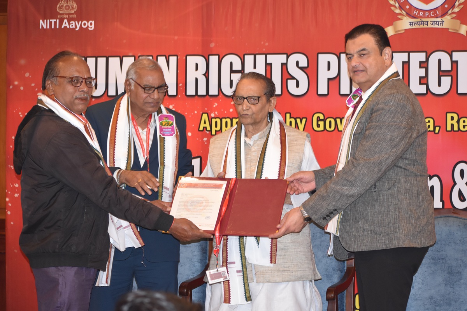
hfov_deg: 19.5
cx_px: 234
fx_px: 1362
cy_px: 156
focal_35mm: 105
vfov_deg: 13.0
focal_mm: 70
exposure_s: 1/60
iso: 1100
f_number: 4.5
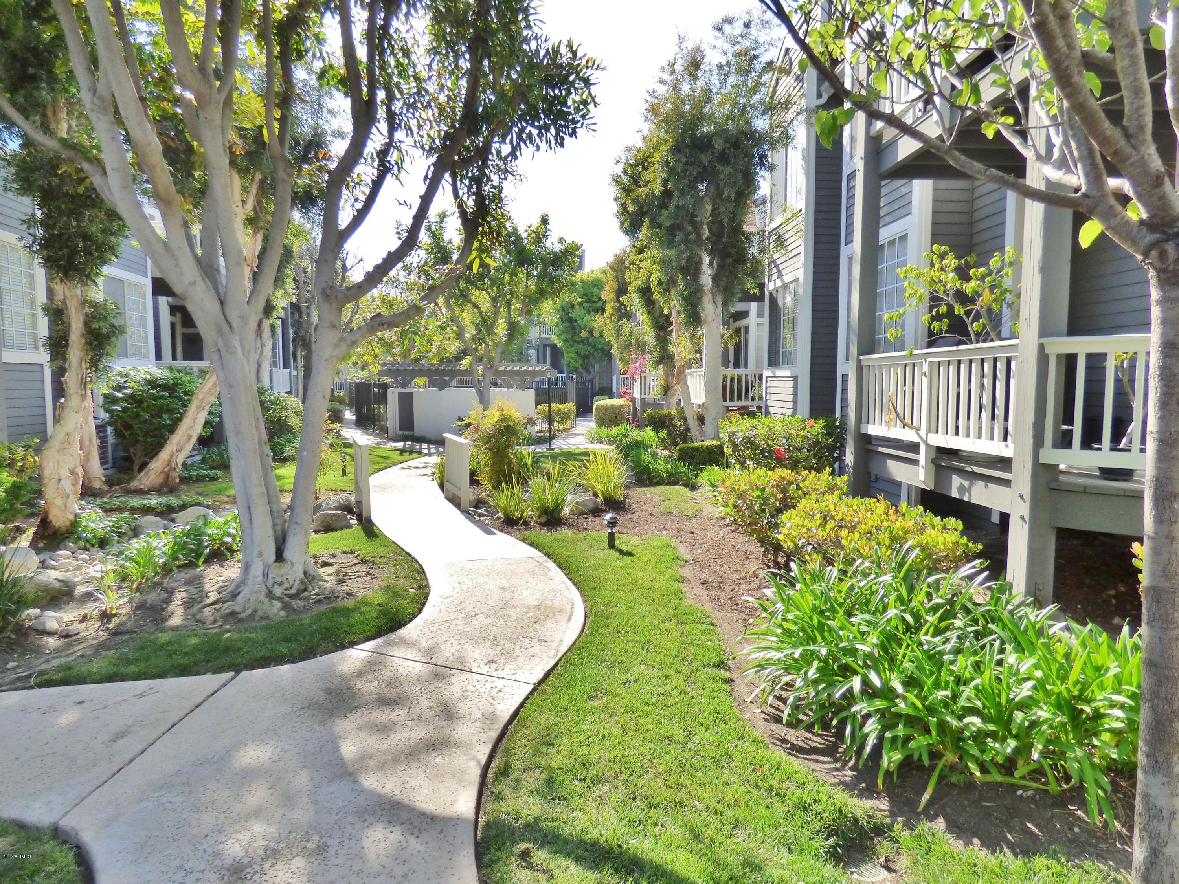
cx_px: 590
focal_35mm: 20
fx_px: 681
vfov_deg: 66.0
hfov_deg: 81.7
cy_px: 442
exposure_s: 1/500
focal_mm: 3.58
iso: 160
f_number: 2.8
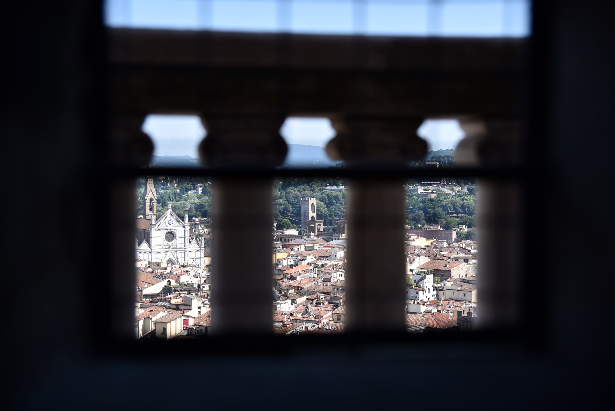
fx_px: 1059
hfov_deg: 32.4
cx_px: 308
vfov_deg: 21.9
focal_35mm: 62
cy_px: 206
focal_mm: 62
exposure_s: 1/500
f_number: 4
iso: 100
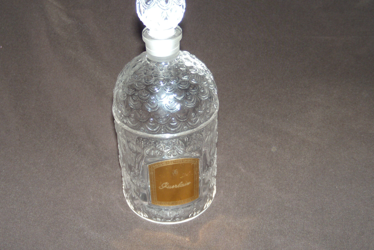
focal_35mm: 45
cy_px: 118
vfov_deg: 29.9
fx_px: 467
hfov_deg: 43.5
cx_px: 168
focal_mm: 6.4
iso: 80
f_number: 3.6
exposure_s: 1/40
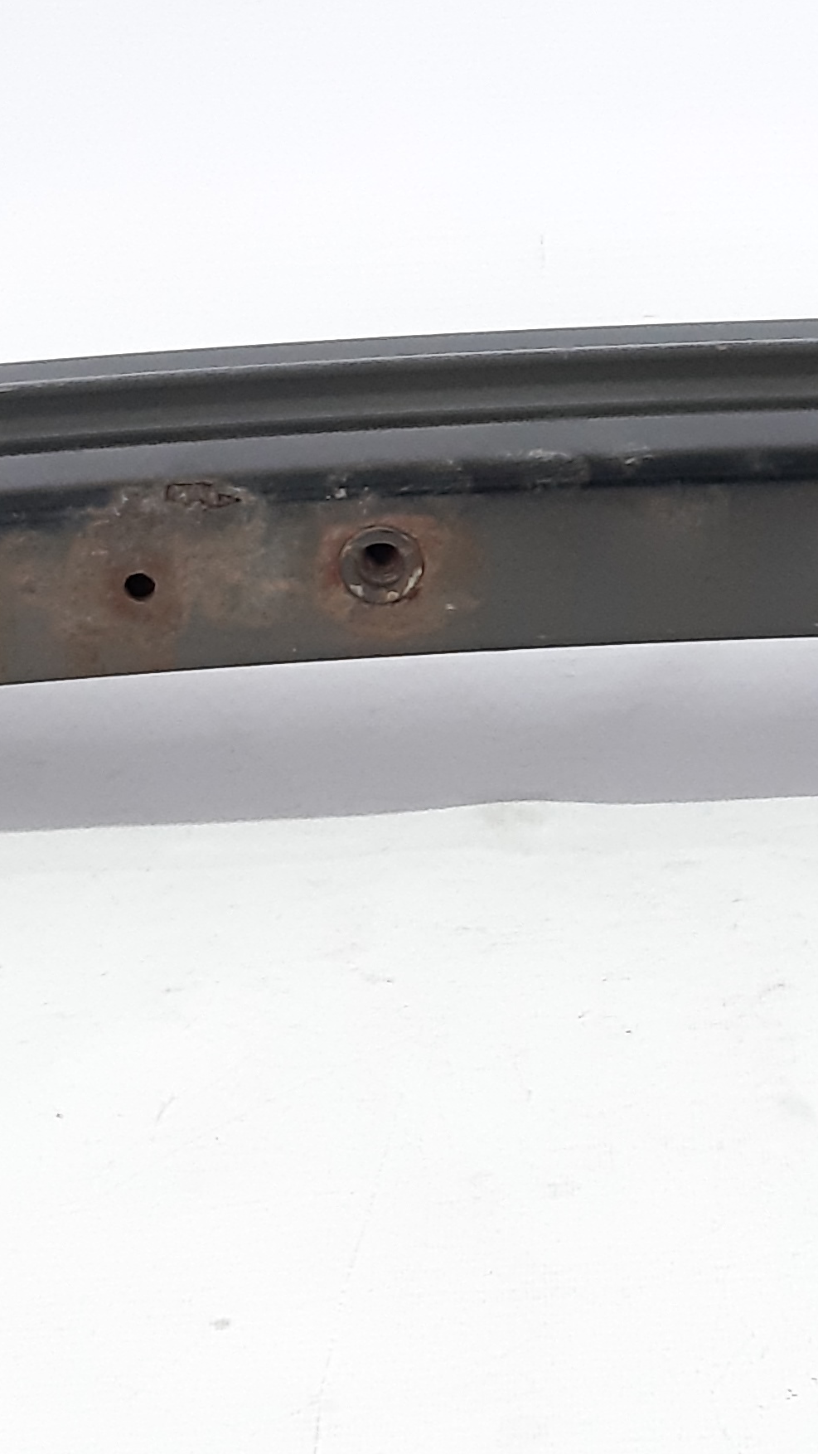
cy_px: 642
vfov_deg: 22.4
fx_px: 3662
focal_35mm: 95
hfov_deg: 12.7
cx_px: 684
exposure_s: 1/50
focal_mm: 3.93
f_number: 1.7
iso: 200
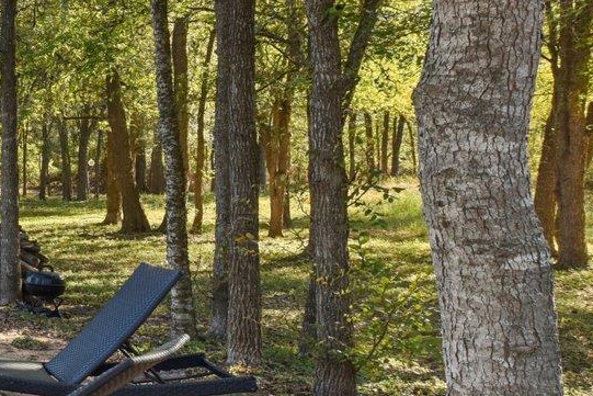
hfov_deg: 23.6
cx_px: -418
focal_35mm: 53
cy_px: 145
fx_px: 873
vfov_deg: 25.4
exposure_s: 1/200
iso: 400
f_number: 8
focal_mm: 14
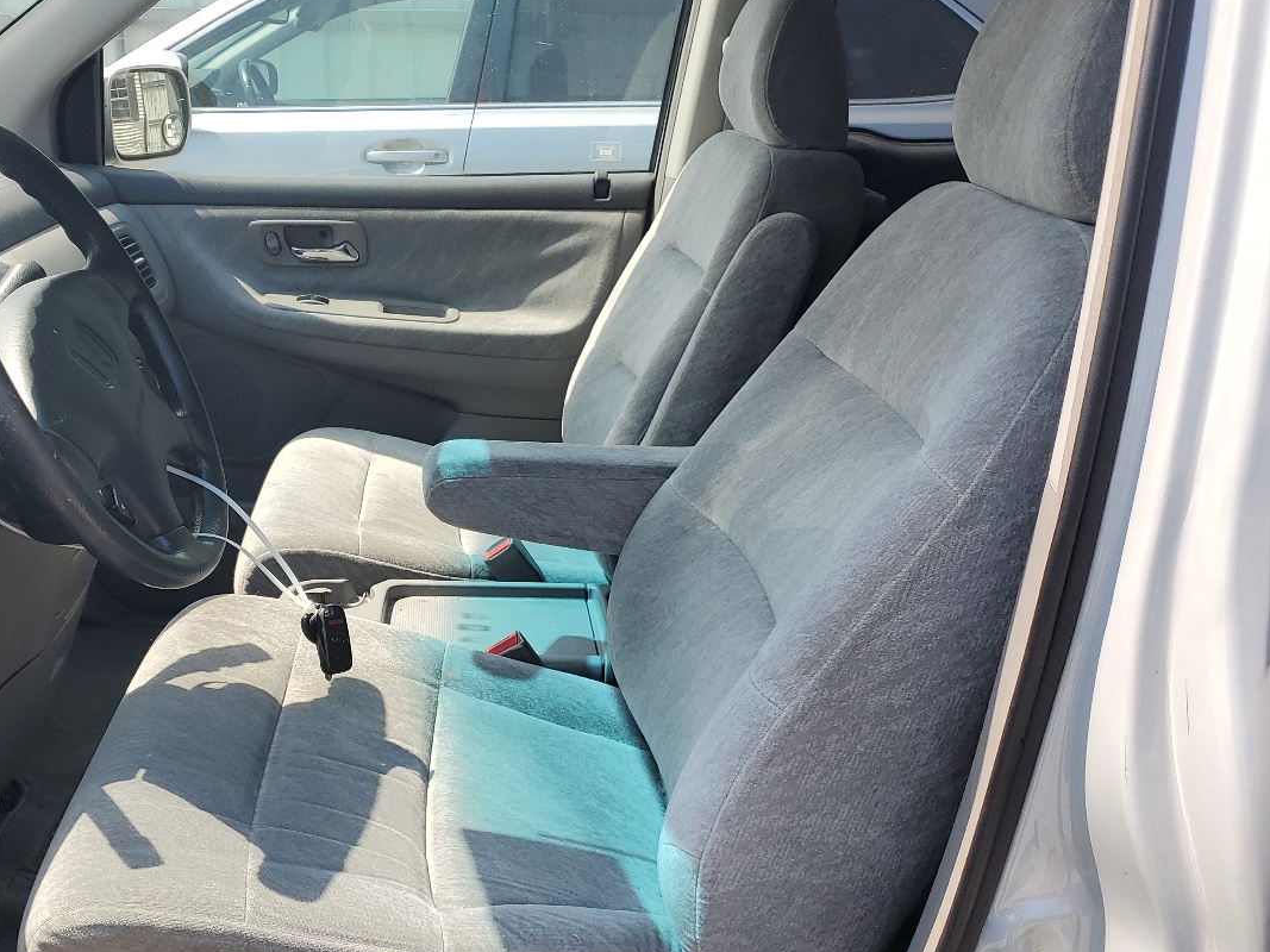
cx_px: 377
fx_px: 1431
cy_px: 593
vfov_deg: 36.6
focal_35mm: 39
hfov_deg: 46.7
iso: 50
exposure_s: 1/1250
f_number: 1.5
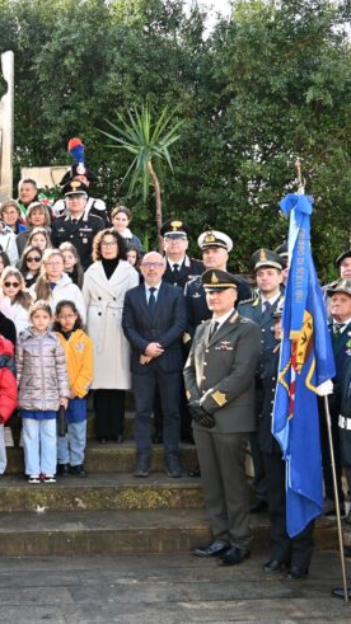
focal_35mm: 49
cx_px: 15
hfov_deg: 23.5
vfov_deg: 41.9
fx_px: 814
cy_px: 309
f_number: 5.6
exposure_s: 1/125
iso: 200
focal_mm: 20.5
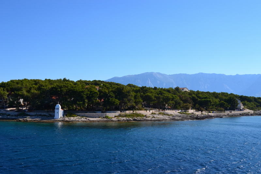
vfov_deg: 34.2
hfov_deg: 49.5
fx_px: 283
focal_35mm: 39
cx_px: 130
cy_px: 87
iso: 400
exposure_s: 1/400
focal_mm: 26
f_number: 11
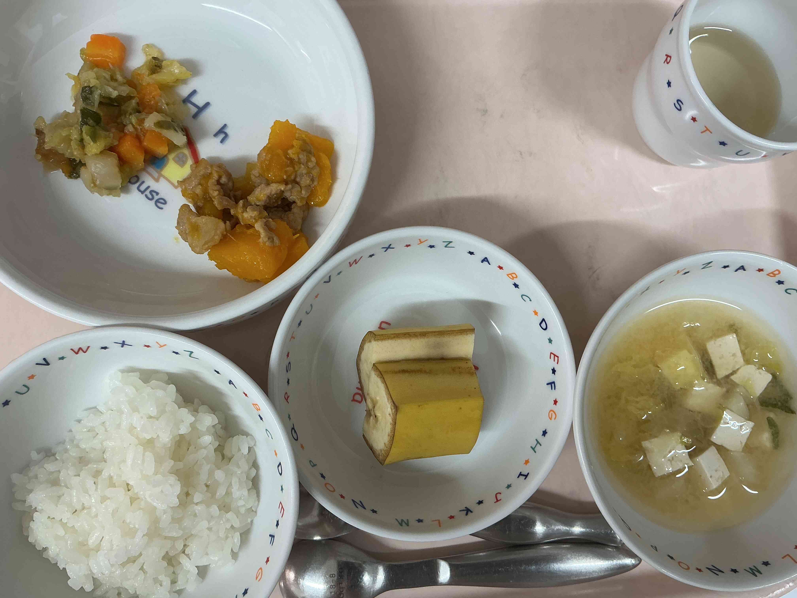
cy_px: 299
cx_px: 398
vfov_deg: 48.2
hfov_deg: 61.7
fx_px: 668
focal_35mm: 29
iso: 40
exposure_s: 1/60
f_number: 1.8
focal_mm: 3
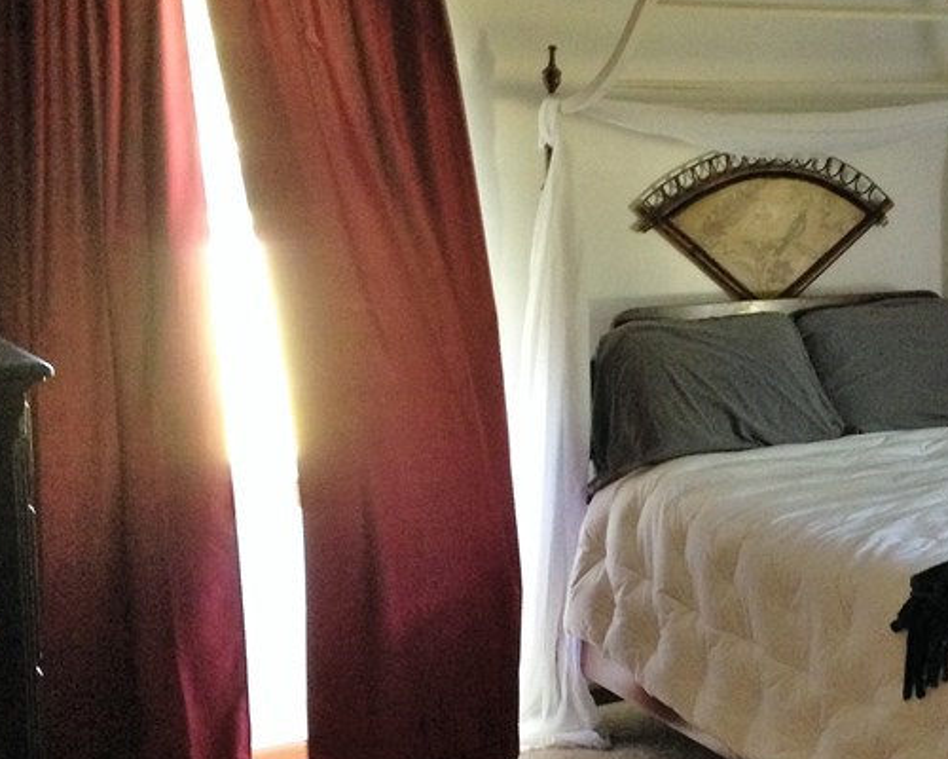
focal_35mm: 66
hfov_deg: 28.3
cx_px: 702
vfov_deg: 23.1
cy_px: 416
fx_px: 1852
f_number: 2.4
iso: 320
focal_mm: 4.12
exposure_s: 1/15
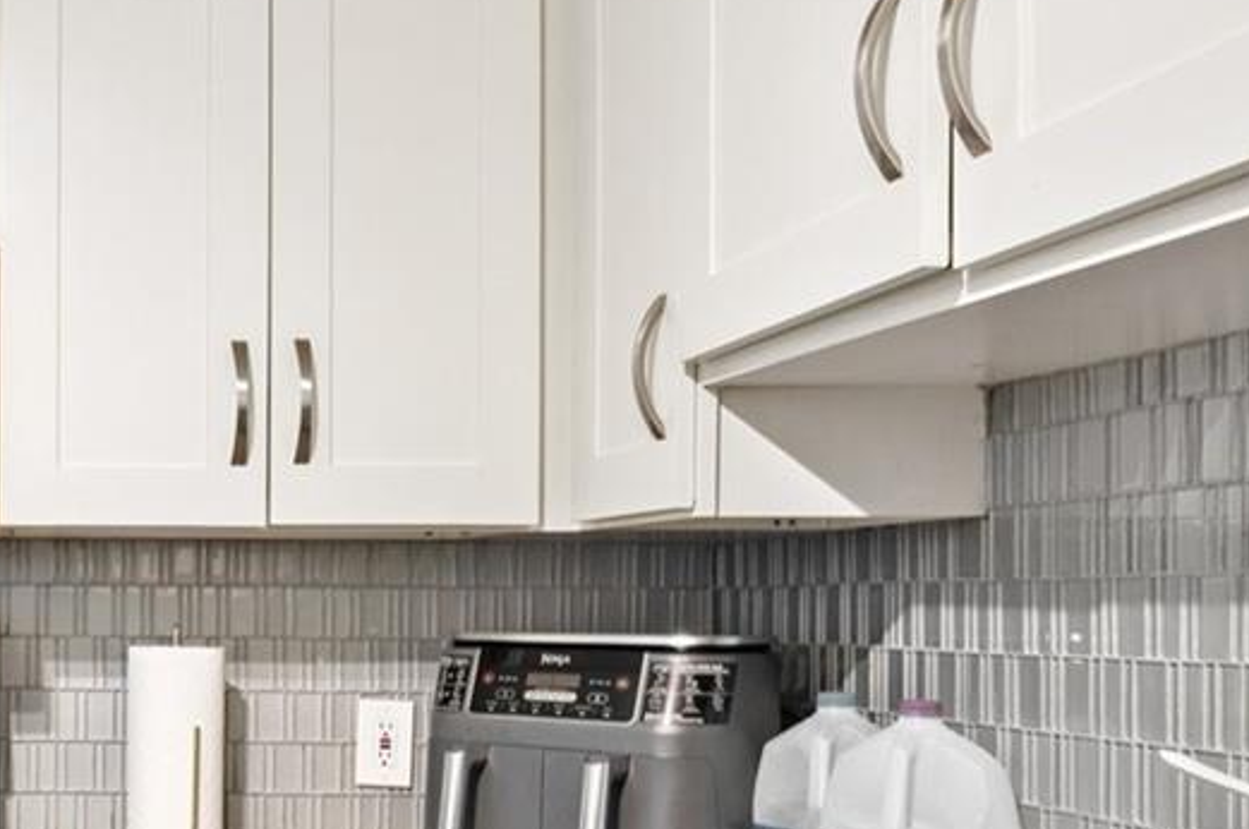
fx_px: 1490
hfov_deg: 39.0
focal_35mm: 43
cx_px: -62
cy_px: 662
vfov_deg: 30.4
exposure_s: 1
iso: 200
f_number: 8
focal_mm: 14
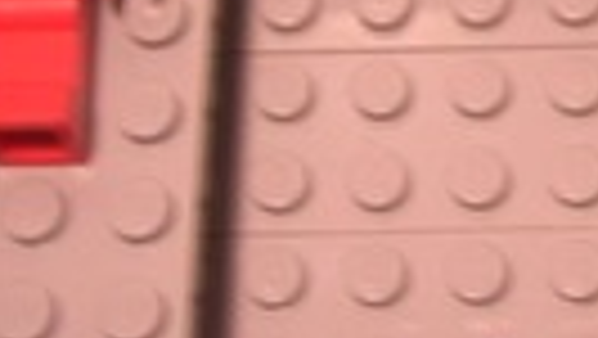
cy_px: -20
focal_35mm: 139
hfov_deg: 14.9
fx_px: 2205
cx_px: 742
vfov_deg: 8.7
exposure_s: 1/21.5
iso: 50
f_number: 2.9
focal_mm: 5.7
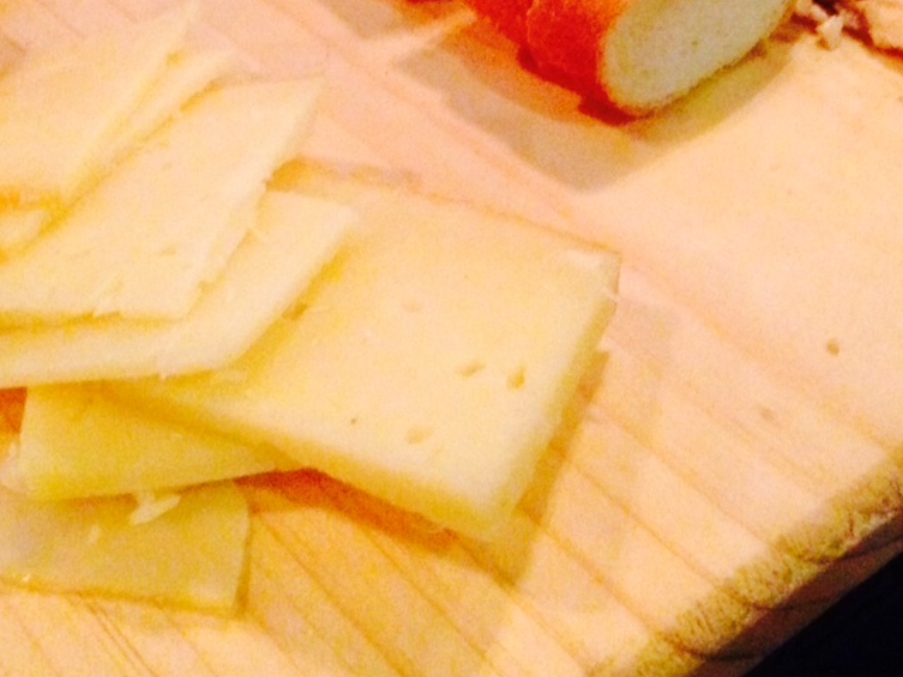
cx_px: 463
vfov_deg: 21.7
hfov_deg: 29.4
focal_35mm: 66
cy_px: 42
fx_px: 1722
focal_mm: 4.12
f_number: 2.4
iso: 800
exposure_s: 1/15
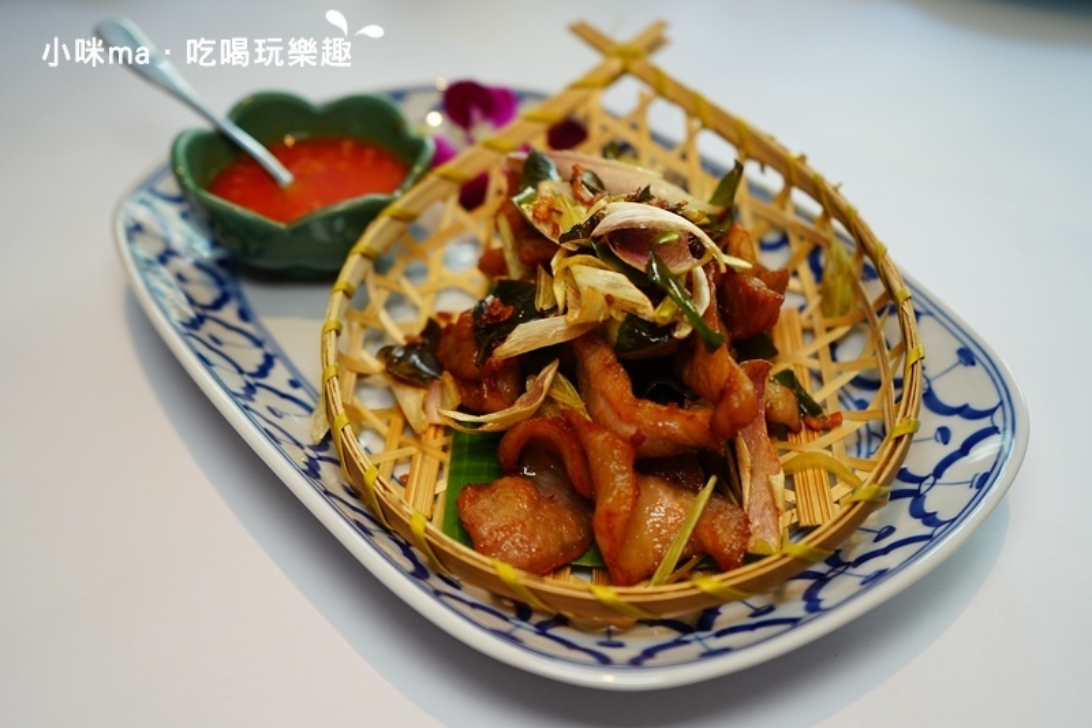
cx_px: 546
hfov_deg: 54.4
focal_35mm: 35
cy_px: 364
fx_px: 1061
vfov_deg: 37.8
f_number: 4
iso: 320
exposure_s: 1/60
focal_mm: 35
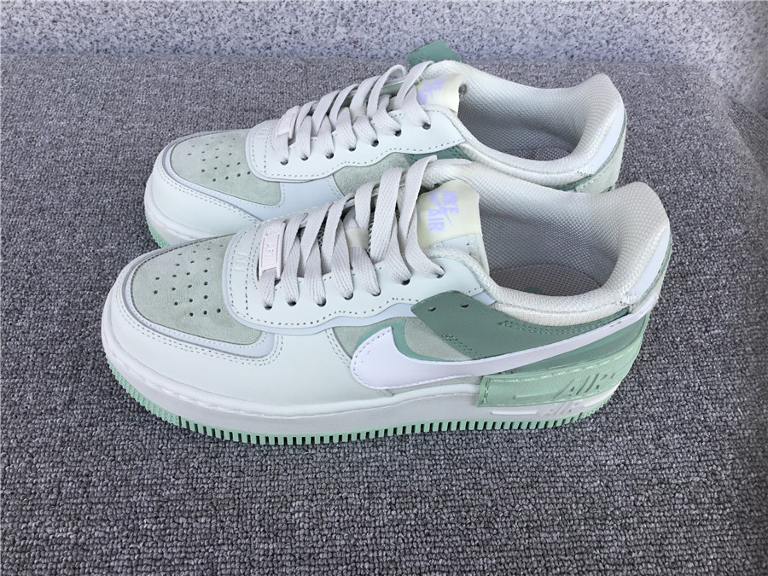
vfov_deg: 45.4
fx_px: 688
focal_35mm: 31
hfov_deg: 58.4
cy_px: 288
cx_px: 384
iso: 25
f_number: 2.4
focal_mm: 3.3
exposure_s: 1/273
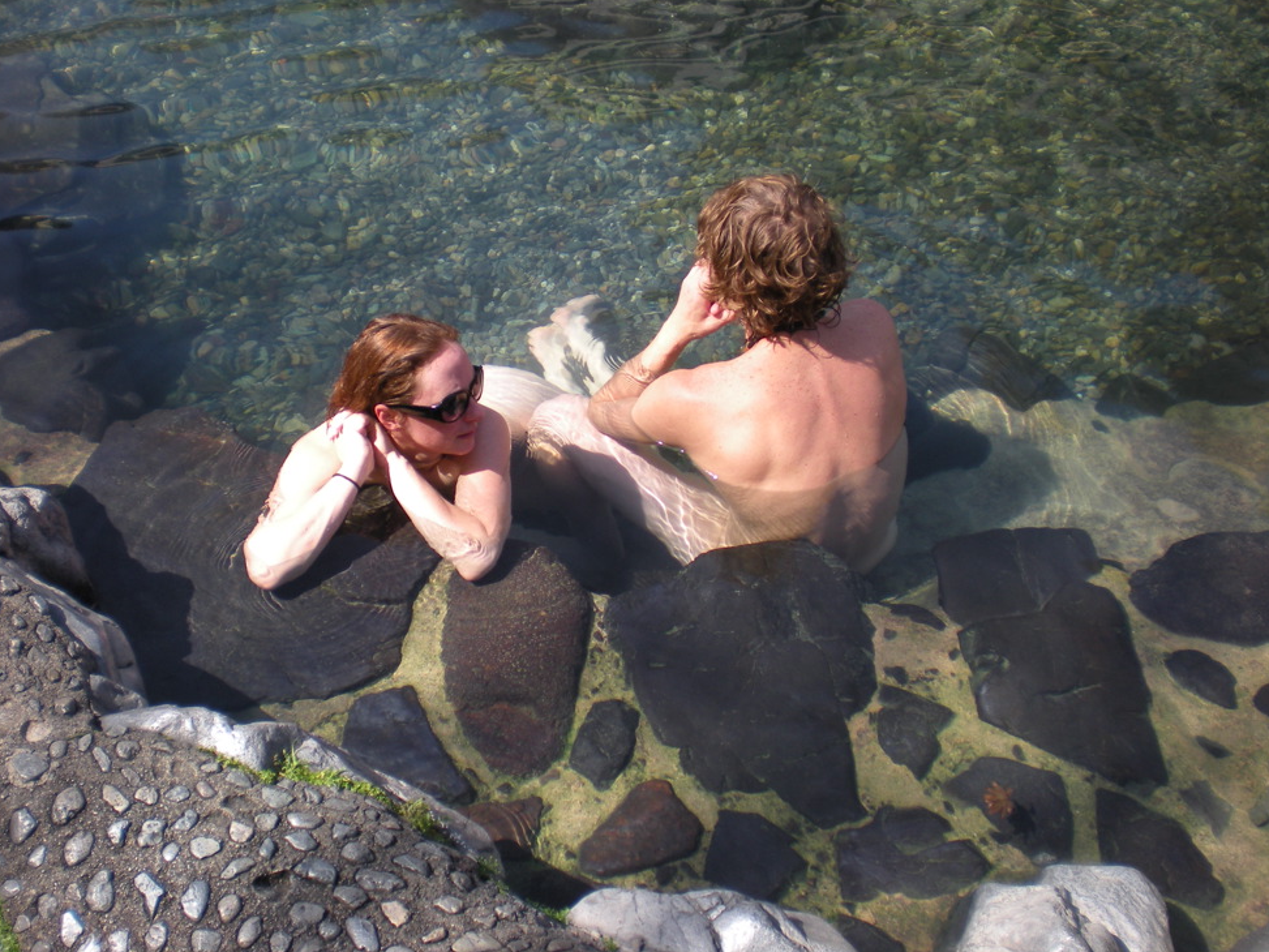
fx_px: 1467
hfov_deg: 46.8
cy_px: 454
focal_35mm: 40
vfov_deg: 36.0
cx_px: 614
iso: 64
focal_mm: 6.3
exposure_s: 1/388
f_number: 3.1
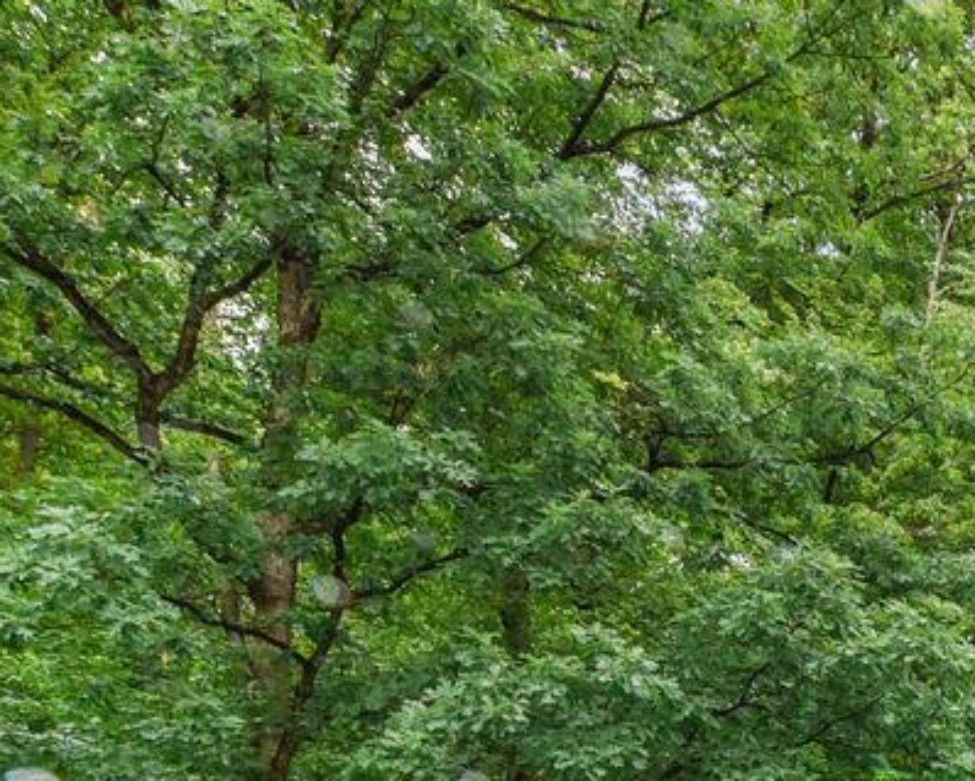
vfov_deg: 22.0
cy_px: 1180
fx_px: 1646
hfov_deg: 23.6
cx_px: 1583
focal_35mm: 57
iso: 800
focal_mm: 14
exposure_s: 1/200
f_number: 6.3
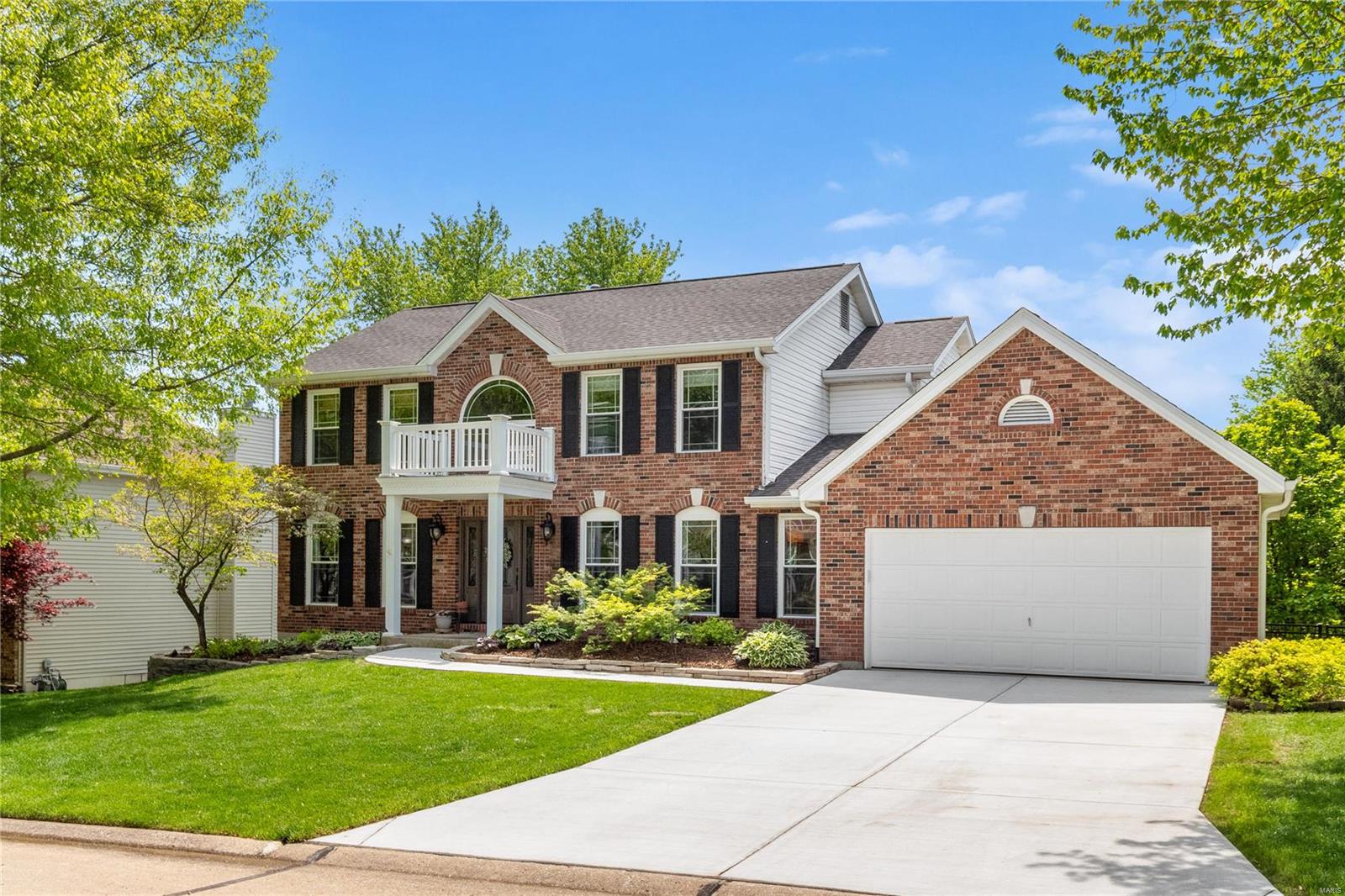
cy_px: 448
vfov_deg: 41.1
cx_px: 672
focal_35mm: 32
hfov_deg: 58.7
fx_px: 1195
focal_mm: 16
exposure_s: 1/400
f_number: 8
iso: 400
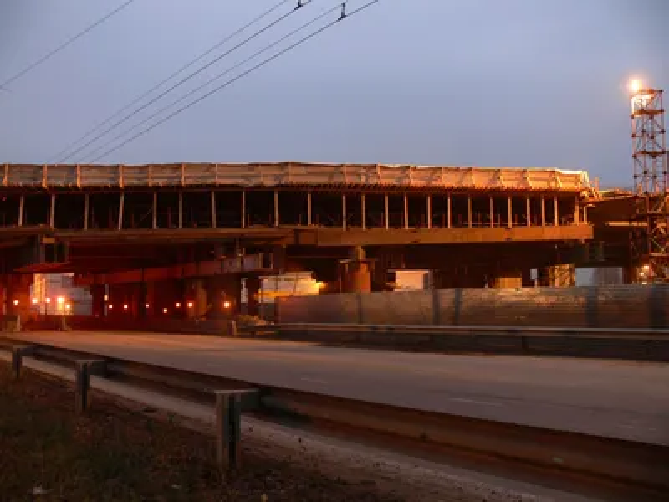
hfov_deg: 52.6
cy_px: 251
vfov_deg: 40.7
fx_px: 676
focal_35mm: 35
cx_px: 334
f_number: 2.8
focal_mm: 7.4
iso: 100
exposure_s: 1/1.3
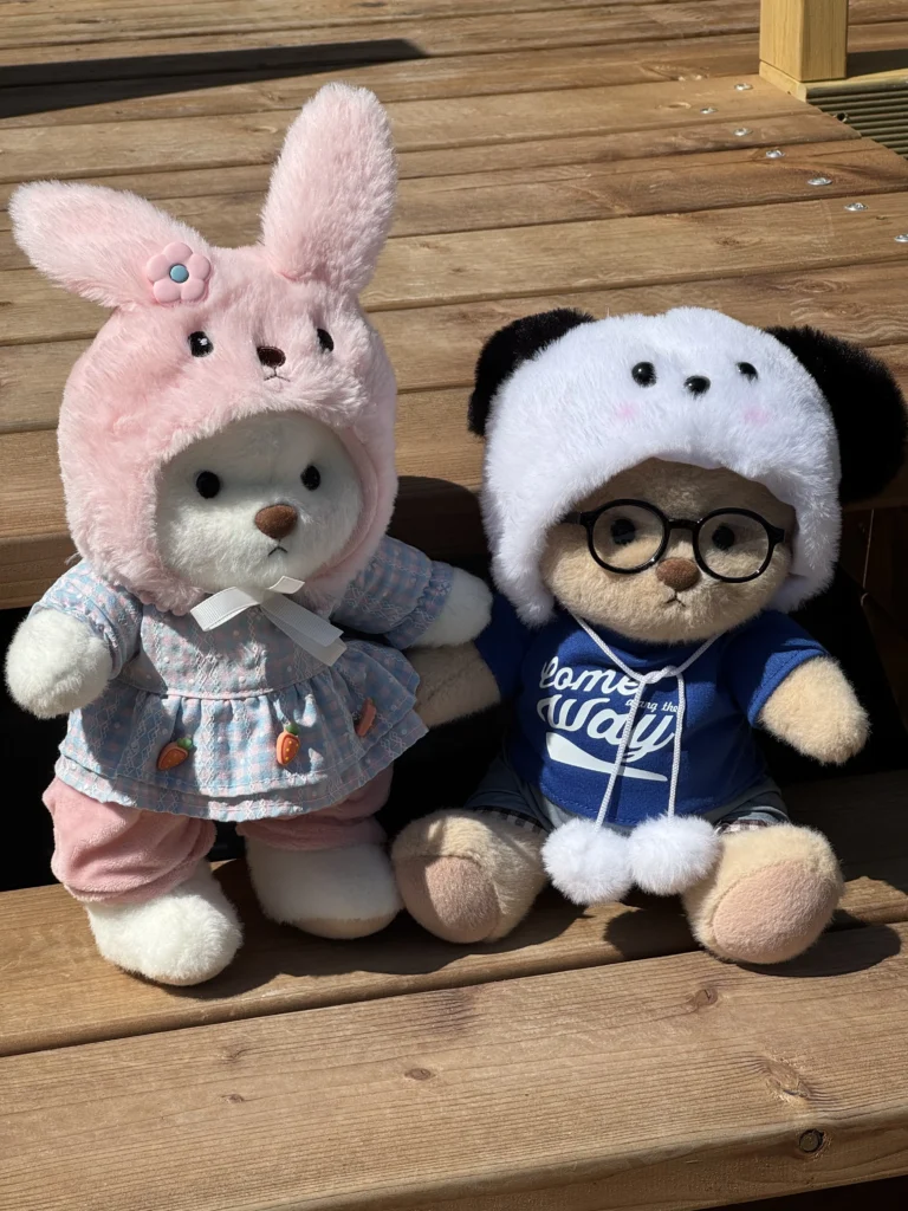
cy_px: 606
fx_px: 2693
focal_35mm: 77
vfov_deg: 25.3
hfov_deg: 19.1
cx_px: 454
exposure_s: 1/1393
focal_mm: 9
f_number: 2.8
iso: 25
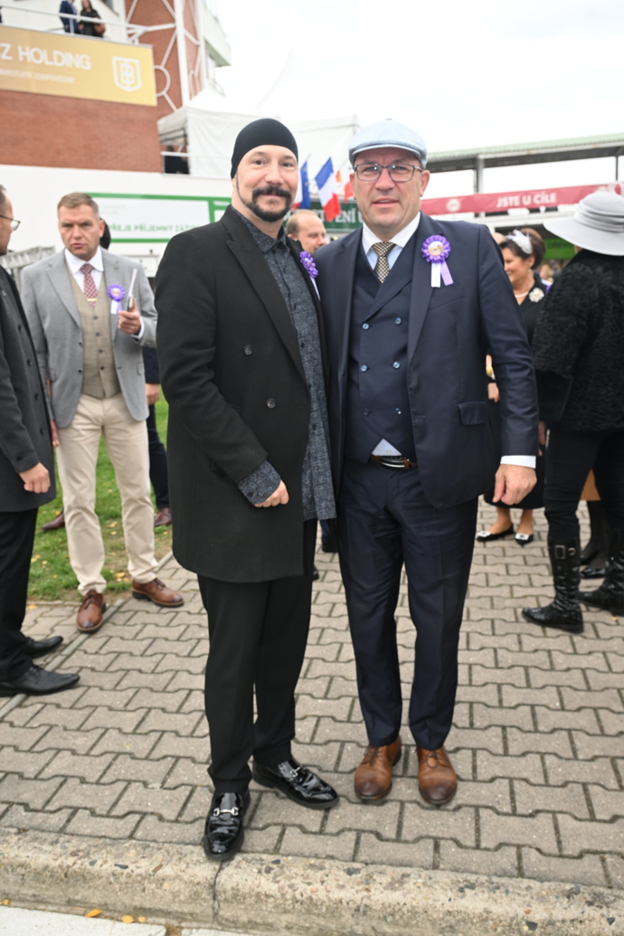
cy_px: 468
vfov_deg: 61.1
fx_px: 793
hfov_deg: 43.0
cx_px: 312
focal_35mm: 30
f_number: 5.6
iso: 400
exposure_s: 1/250
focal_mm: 30.5
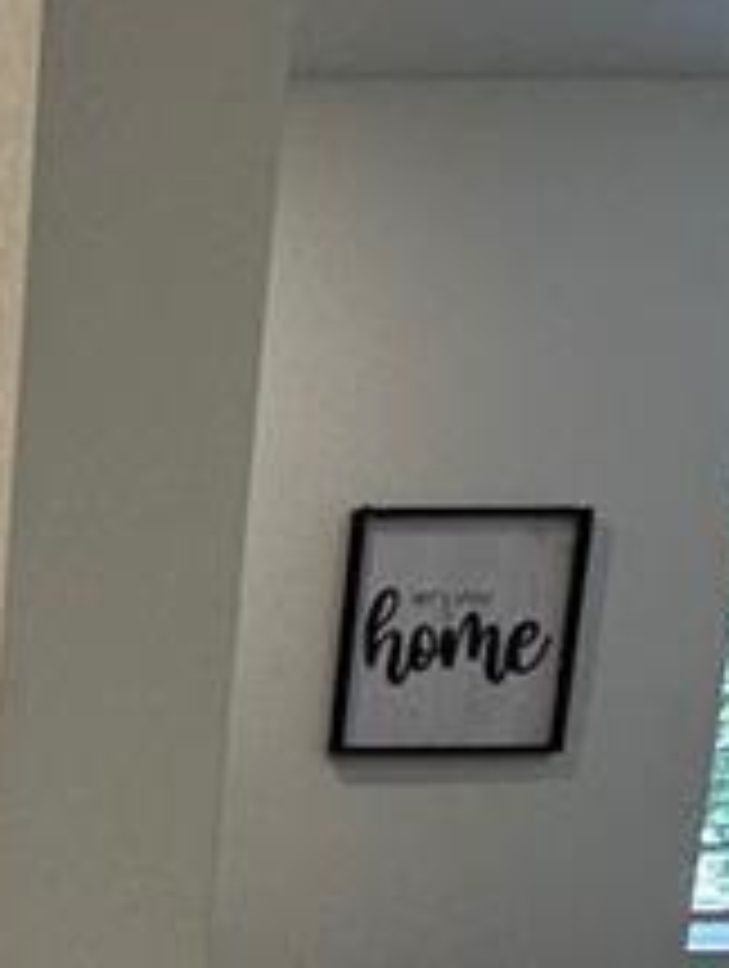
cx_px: -680
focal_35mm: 78
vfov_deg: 22.6
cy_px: 1220
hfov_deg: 15.5
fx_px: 2184
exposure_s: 1/120
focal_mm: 2.22
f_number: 2.2
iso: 160
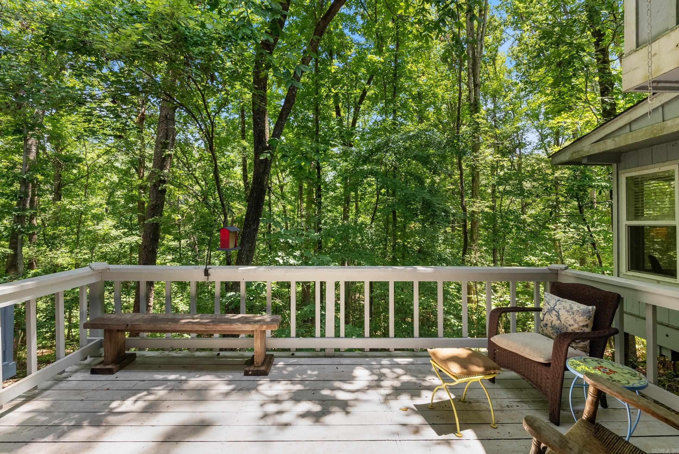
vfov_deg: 73.8
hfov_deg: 96.7
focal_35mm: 16
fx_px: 302
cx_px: 340
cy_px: 227
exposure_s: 1/40
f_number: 9
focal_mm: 16
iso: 250
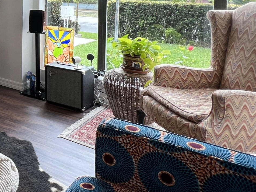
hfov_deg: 33.6
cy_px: -3
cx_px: -76
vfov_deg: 32.2
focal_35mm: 41
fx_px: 303
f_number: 1.8
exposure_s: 1/122
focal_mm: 1.6
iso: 40
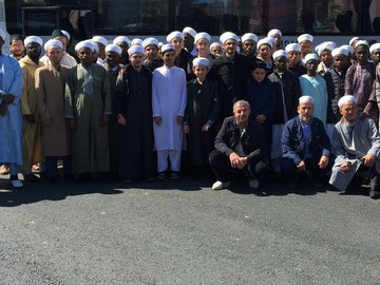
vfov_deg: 27.0
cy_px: 129
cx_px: 236
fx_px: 593
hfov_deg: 35.4
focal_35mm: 54
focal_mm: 4.15
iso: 32
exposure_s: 1/1199
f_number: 2.2
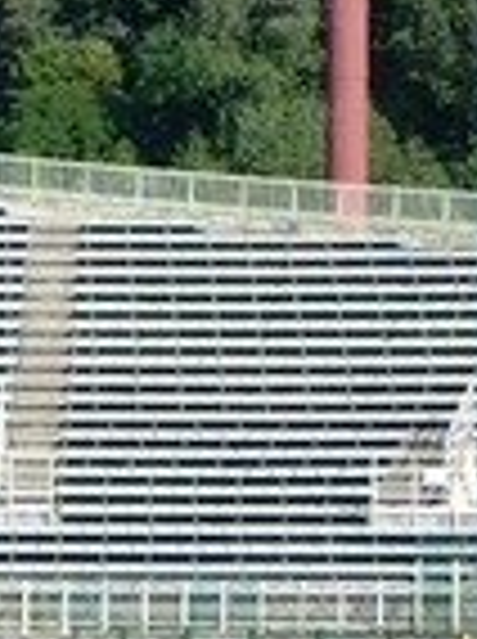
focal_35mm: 275
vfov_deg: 7.2
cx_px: 374
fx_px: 5068
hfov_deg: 5.4
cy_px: 261
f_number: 3.8
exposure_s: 1/621
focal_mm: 10.7
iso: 64
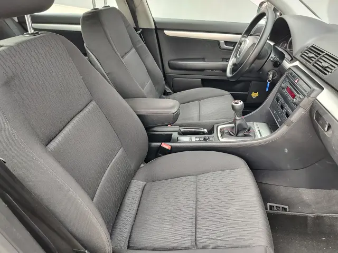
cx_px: 169
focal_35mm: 23
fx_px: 225
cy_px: 126
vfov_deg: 58.9
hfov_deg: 73.9
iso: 100
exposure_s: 1/101
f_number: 1.8
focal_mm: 5.56
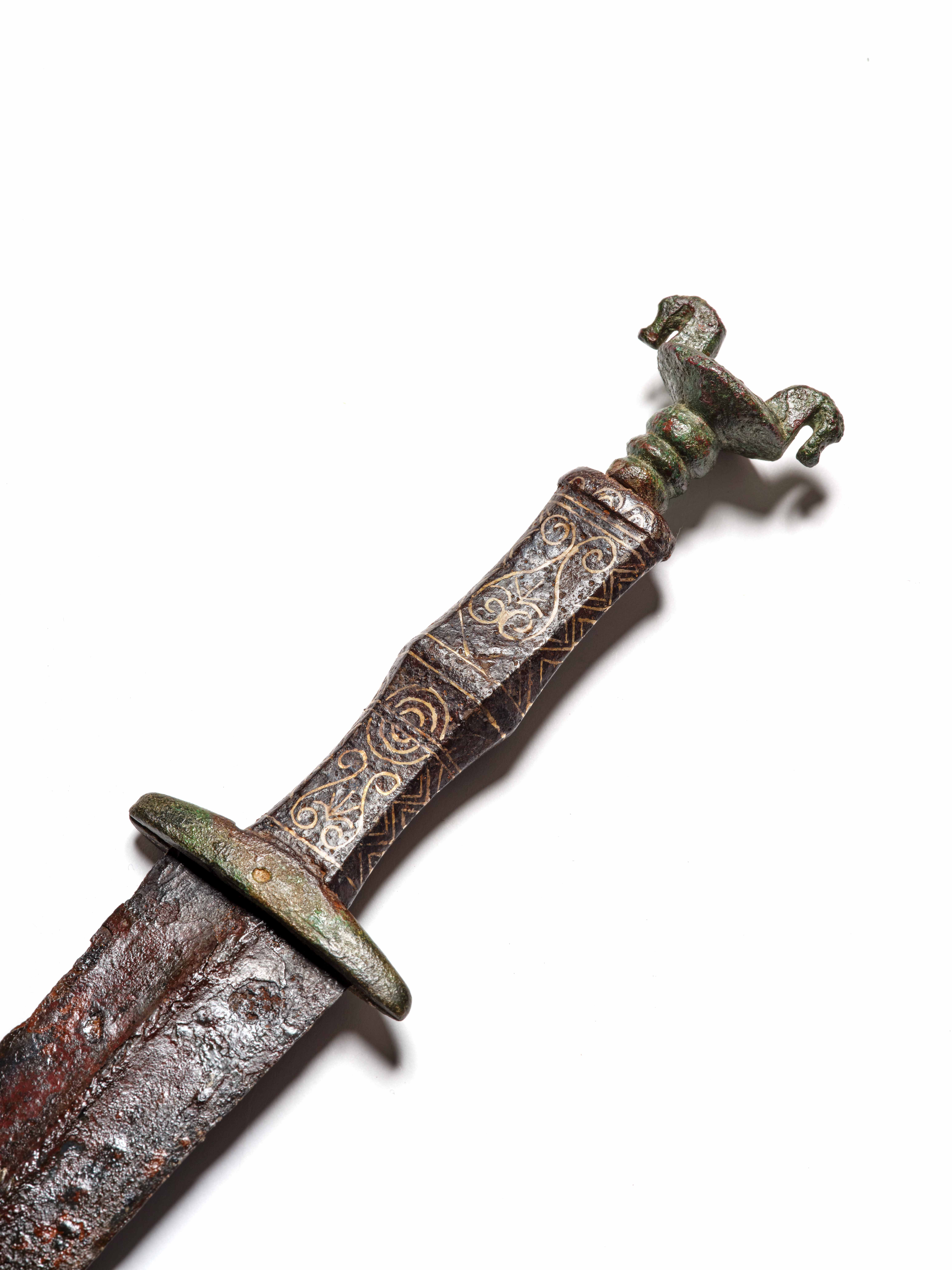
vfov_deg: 20.7
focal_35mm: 95
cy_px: 635
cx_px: 476
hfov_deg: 15.6
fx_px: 3484
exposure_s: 1/125
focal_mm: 120
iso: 100
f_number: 22
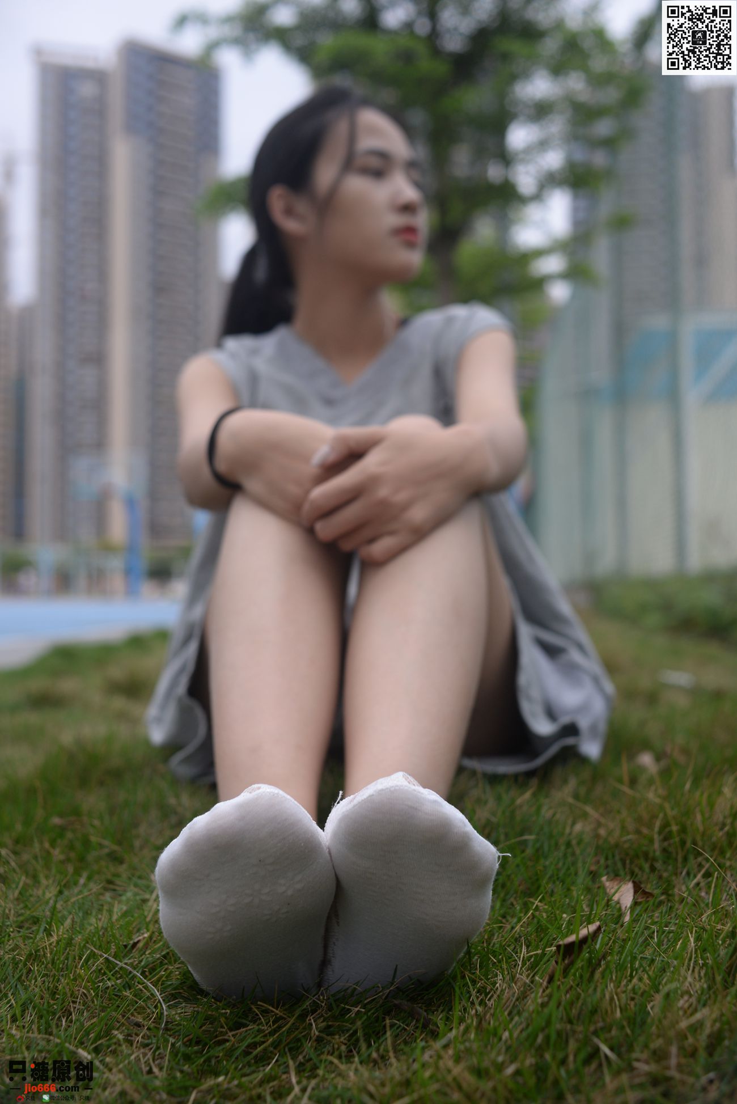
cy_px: 552
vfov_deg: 54.4
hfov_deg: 37.9
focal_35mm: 35
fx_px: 1074
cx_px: 368
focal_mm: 35
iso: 400
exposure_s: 1/800
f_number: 5
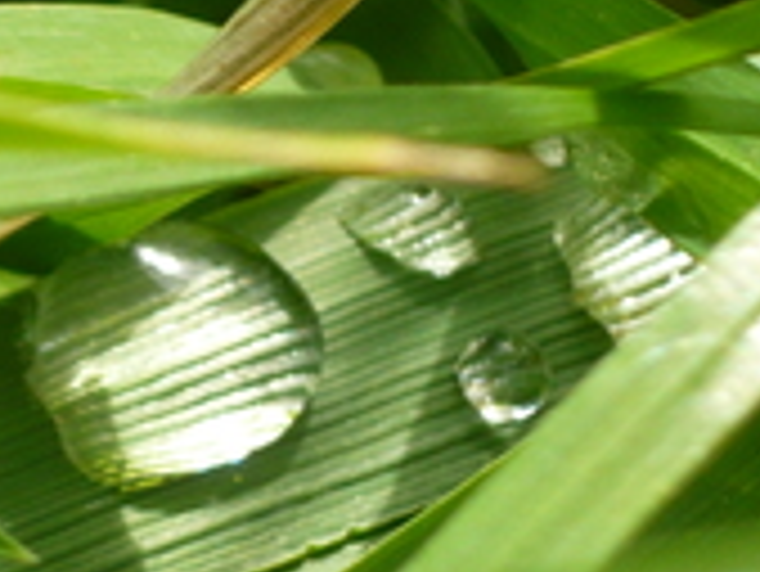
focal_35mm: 427
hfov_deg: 4.6
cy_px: 360
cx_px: -148
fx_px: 9382
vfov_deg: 3.5
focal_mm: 16.5
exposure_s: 1/250
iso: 100
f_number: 5.1
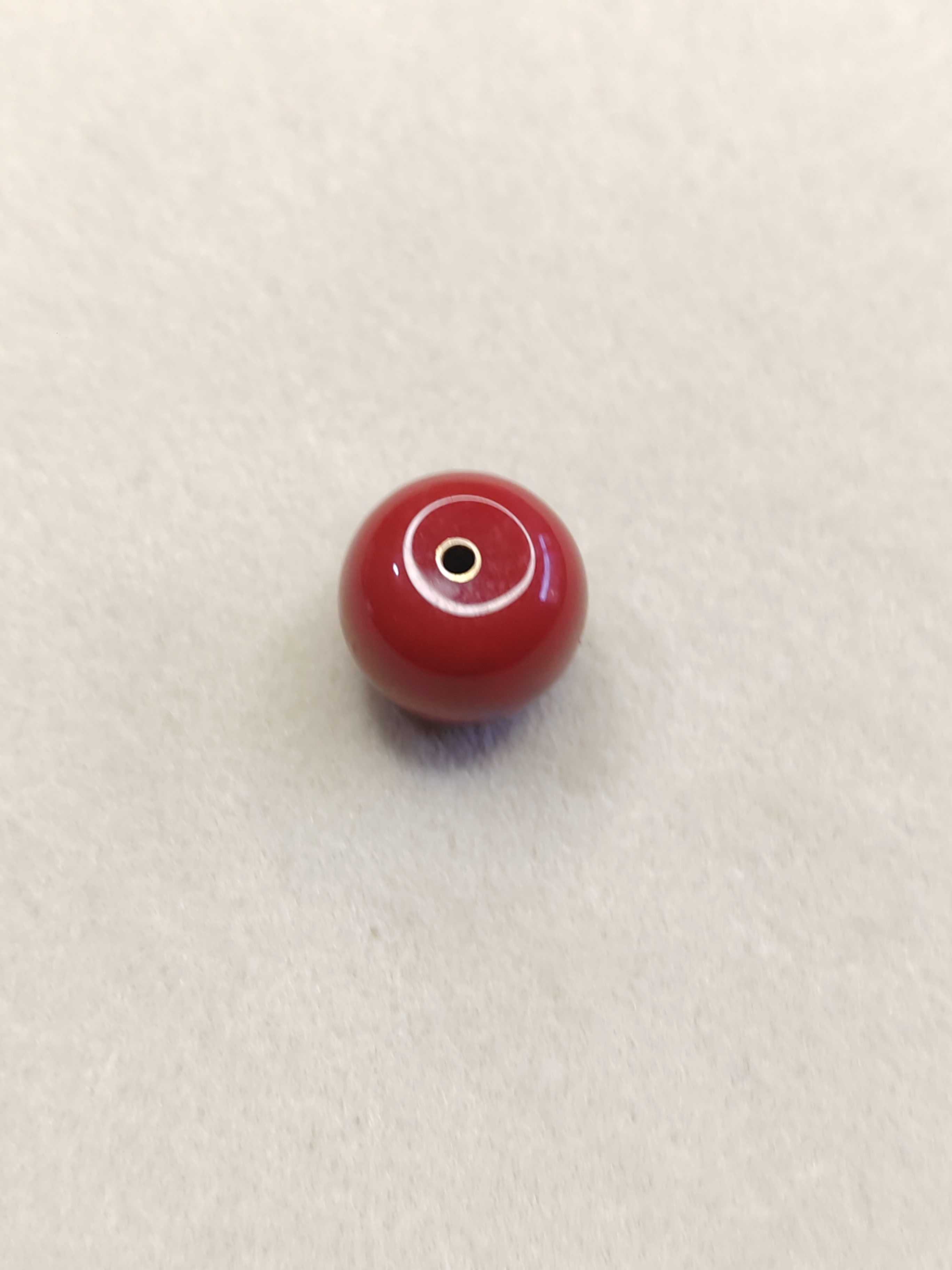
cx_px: 476
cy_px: 635
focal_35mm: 54
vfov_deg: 35.5
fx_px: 1980
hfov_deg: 27.0
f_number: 1.8
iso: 640
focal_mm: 6.14
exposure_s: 1/100
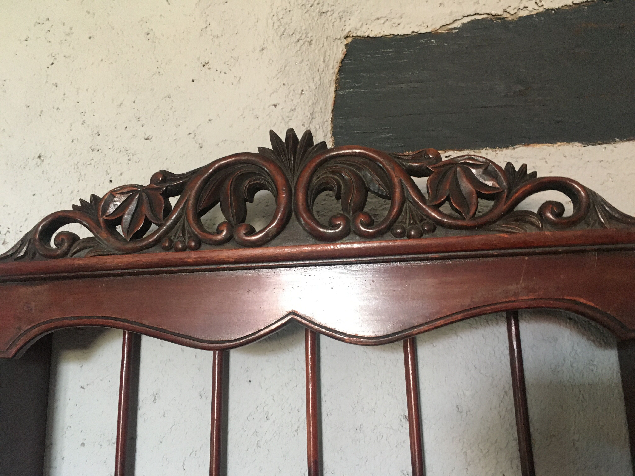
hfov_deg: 61.7
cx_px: 318
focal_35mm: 29
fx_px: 532
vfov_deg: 48.2
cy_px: 238
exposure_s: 1/17
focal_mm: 4.15
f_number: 2.2
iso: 200
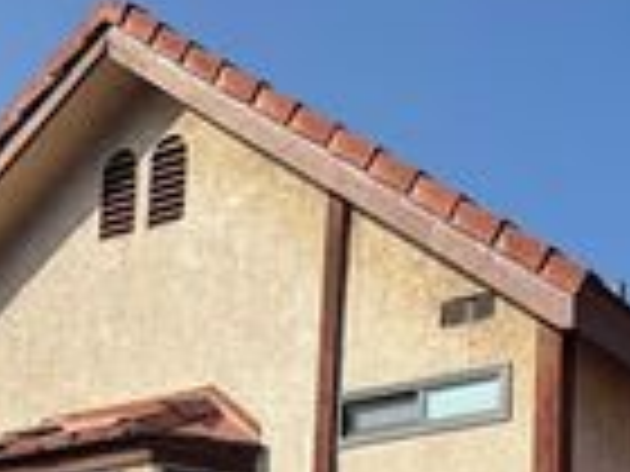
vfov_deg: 15.3
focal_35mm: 86
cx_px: 824
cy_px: 793
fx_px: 1565
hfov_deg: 20.7
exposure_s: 1/4167
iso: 80
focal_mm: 6.76
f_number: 1.78
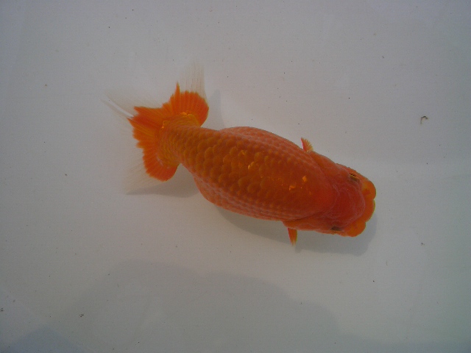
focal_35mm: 35
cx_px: 236
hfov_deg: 52.6
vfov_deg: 40.7
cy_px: 176
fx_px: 476
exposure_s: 1/2000
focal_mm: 5.8
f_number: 4.3
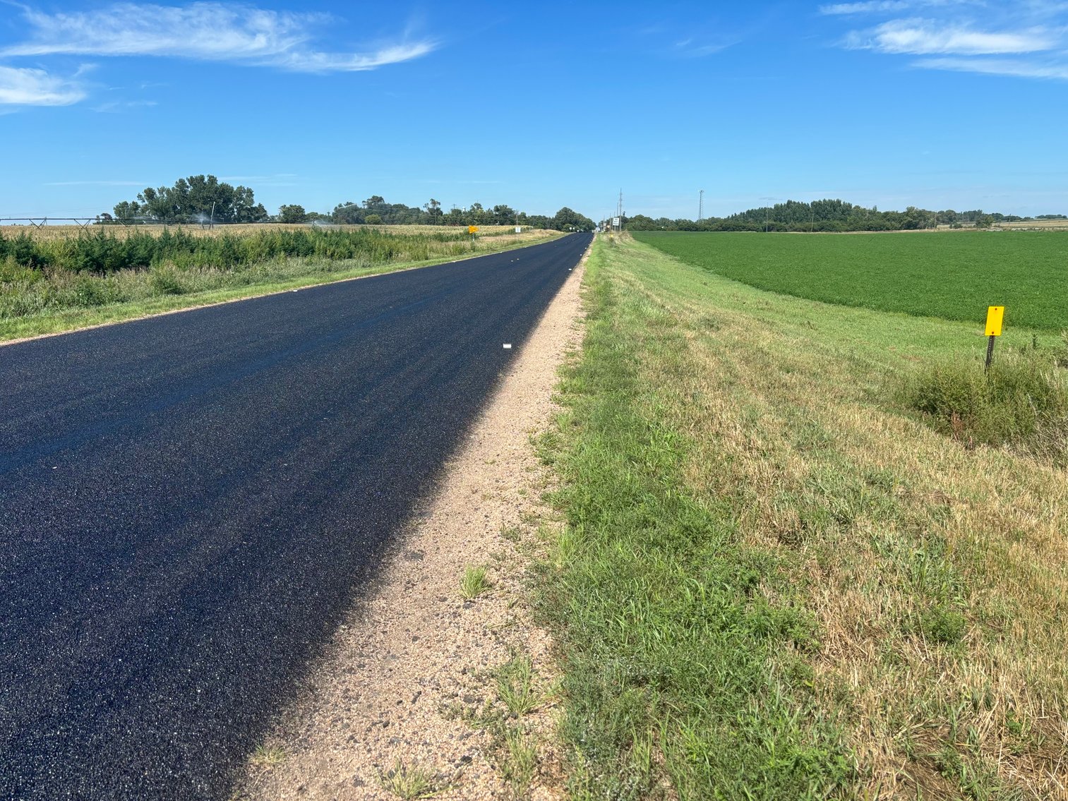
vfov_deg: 53.1
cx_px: 534
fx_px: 802
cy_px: 400
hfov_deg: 67.3
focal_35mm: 26
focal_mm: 5.96
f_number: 1.6
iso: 50
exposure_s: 1/3205
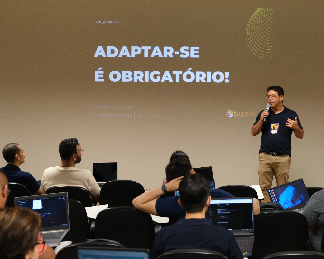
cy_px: 129
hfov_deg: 32.5
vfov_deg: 26.2
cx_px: 164
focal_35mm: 58
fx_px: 556
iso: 1250
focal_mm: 34.3
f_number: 4
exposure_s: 1/52
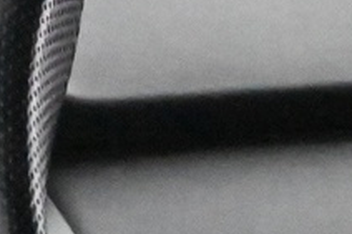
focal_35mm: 516
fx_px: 5040
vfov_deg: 2.7
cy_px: 342
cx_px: 658
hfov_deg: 4.0
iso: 25600
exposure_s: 1/80
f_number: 6
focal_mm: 45
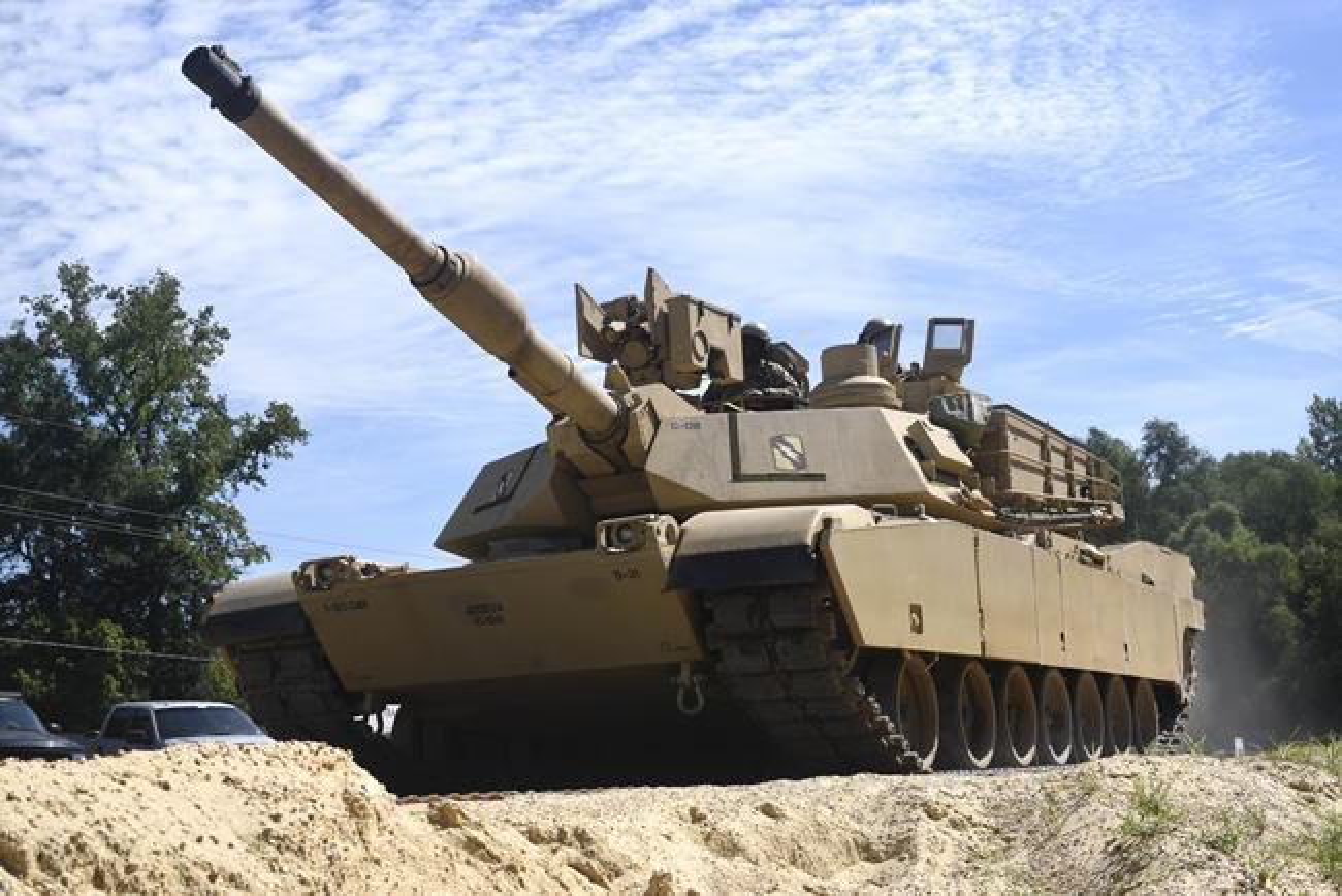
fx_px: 1865
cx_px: 671
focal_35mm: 50
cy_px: 448
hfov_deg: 39.6
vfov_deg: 27.0
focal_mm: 50
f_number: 13
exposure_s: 1/500
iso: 250
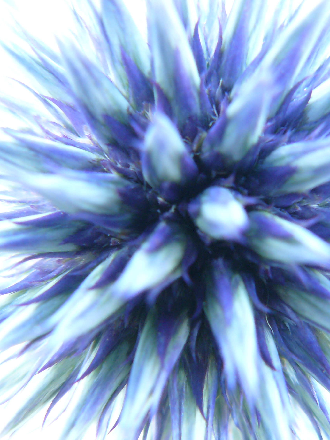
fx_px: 623
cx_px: 198
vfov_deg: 38.9
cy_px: 221
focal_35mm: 49
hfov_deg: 29.6
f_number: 2.8
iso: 200
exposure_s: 1/10
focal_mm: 6
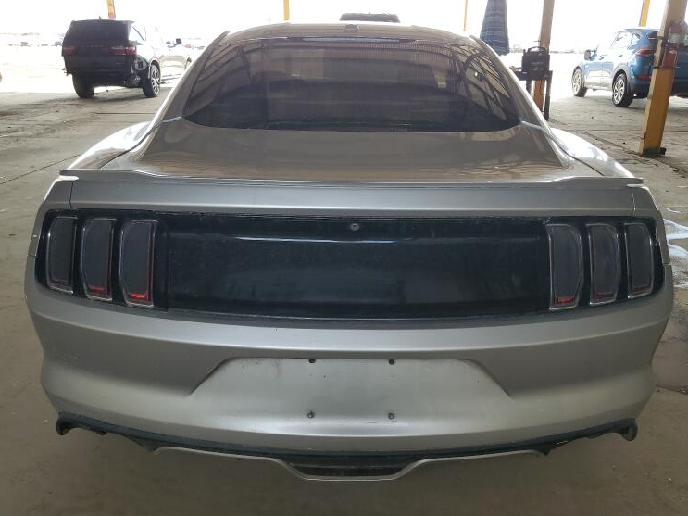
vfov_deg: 49.7
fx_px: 556
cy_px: 251
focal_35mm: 28
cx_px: 353
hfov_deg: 63.4
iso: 50
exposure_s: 1/250
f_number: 1.5
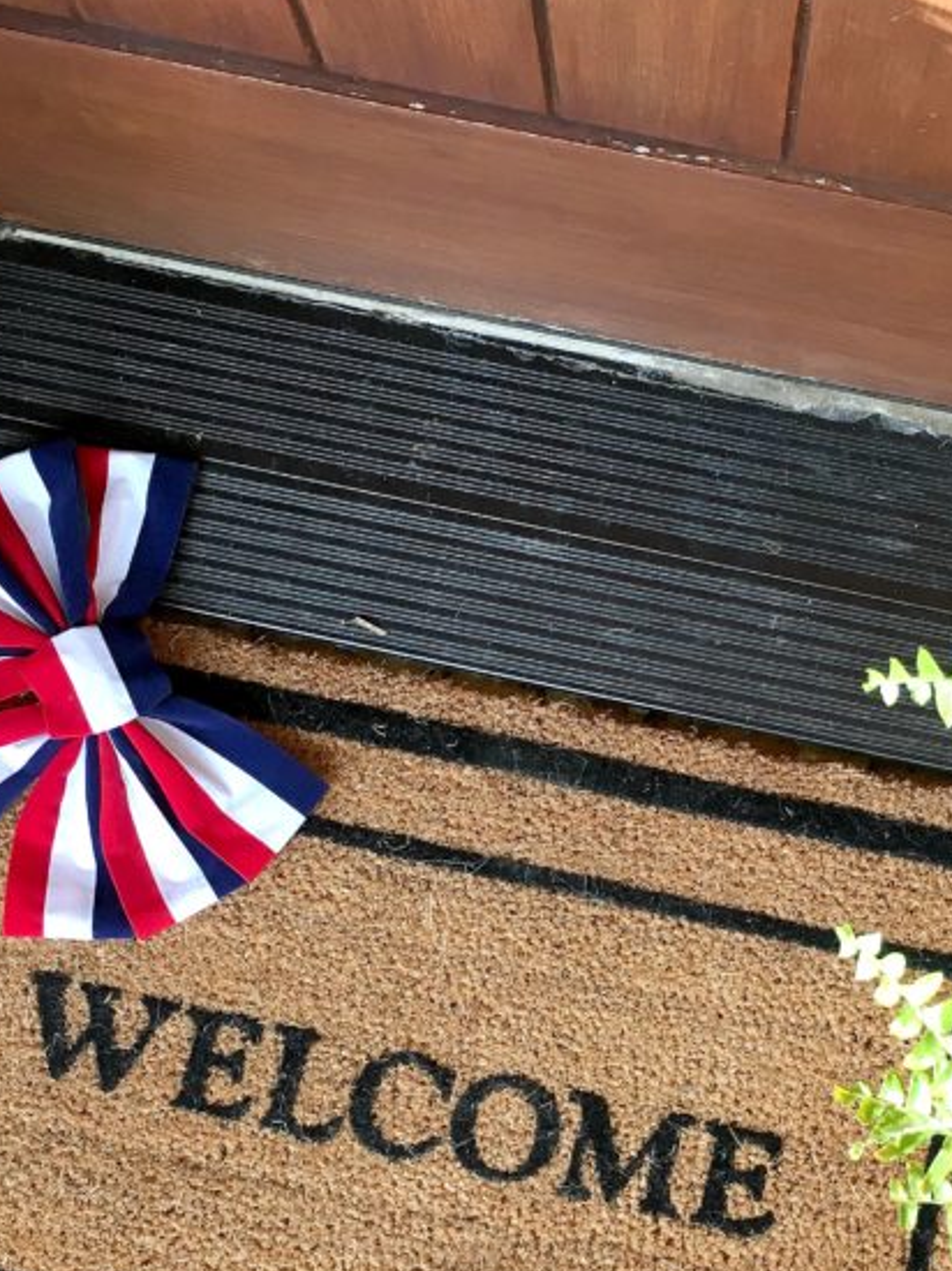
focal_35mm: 54
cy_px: 820
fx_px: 1982
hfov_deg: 26.9
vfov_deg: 35.3
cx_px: 631
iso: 25
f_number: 2.2
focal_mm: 4.15
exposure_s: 1/30
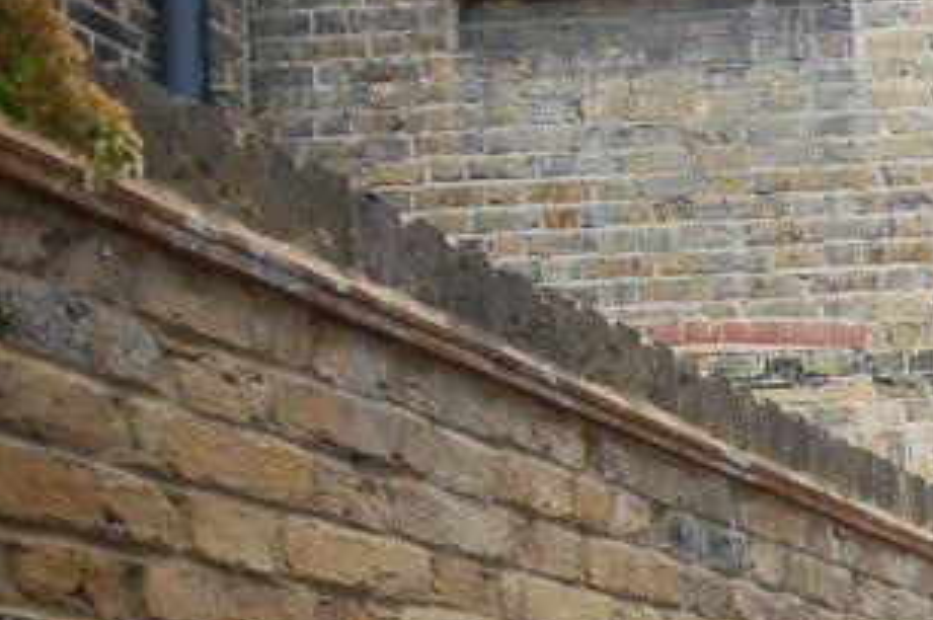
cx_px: 1456
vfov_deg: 17.4
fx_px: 1812
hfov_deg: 22.7
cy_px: 944
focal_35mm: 70
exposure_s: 1/125
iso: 320
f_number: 5.6
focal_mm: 14
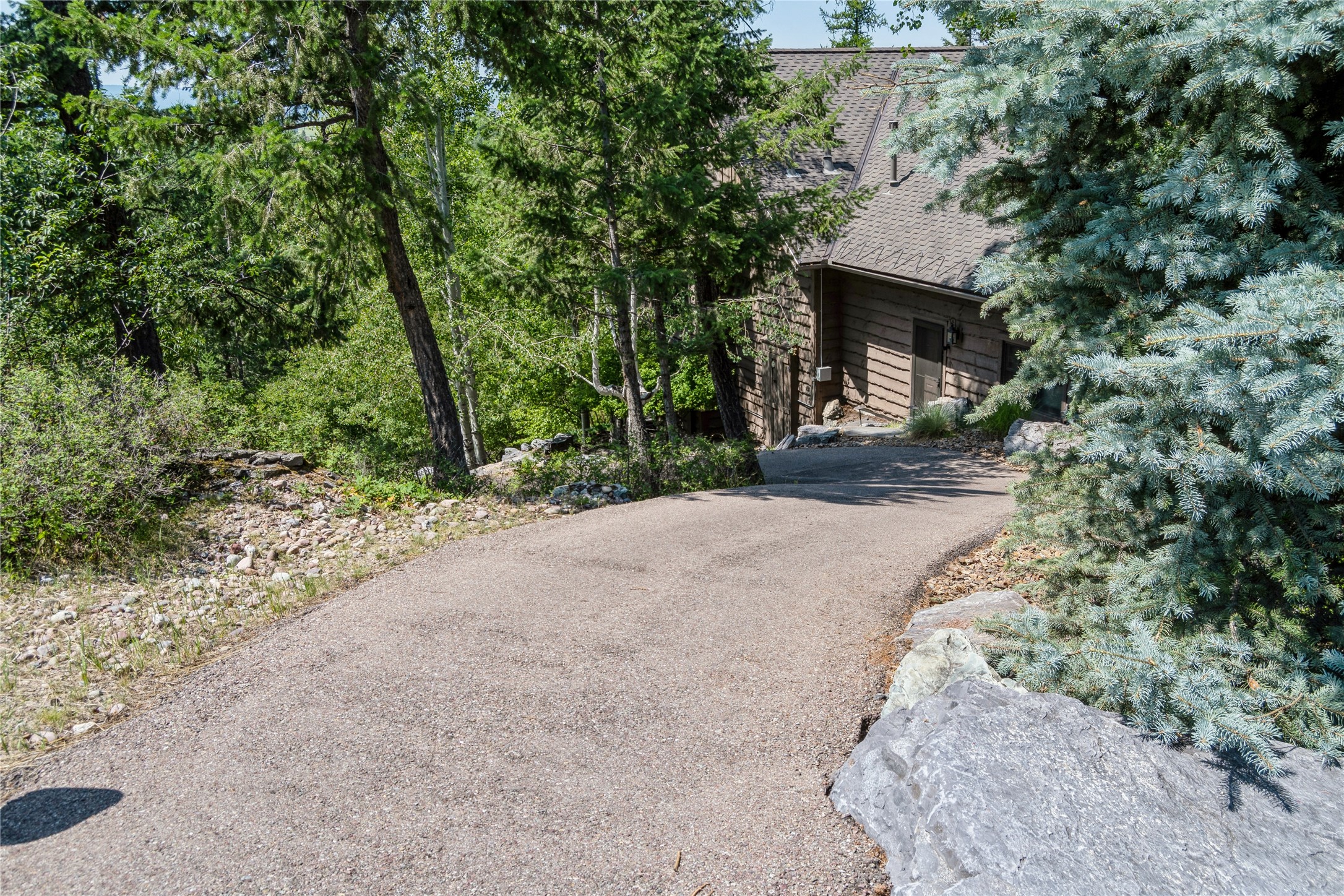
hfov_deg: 61.9
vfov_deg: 43.6
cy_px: 448
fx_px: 1120
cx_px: 672
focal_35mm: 30
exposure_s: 1/320
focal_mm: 20
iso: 100
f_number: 6.3
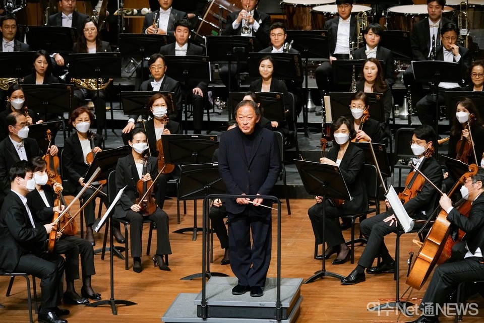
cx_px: 242
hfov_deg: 9.2
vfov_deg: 6.2
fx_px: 2999
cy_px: 162
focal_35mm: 223
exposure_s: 1/160
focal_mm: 223
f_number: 7.1
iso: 4000
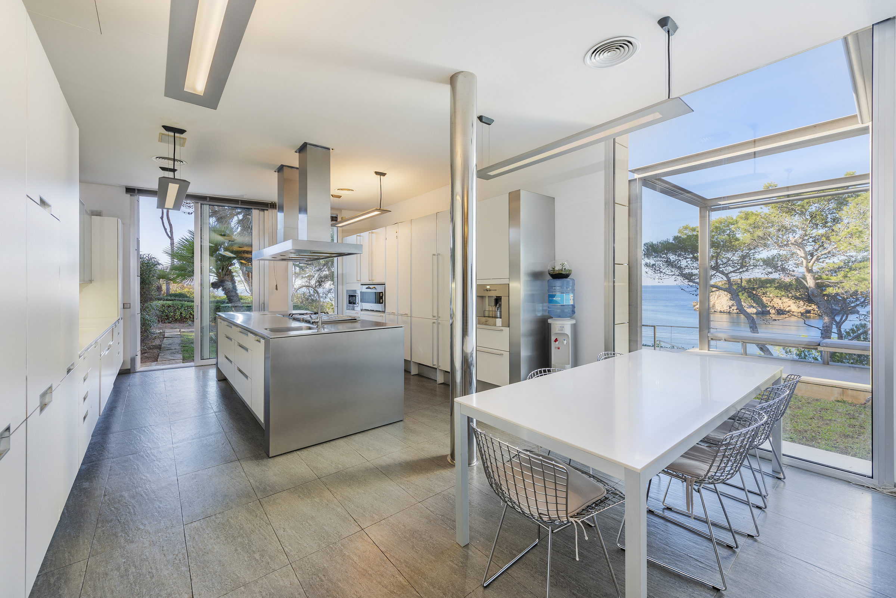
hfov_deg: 104.2
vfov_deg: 81.3
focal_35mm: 14
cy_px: 299
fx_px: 349
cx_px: 448
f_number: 8
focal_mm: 14
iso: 100
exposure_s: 1/160
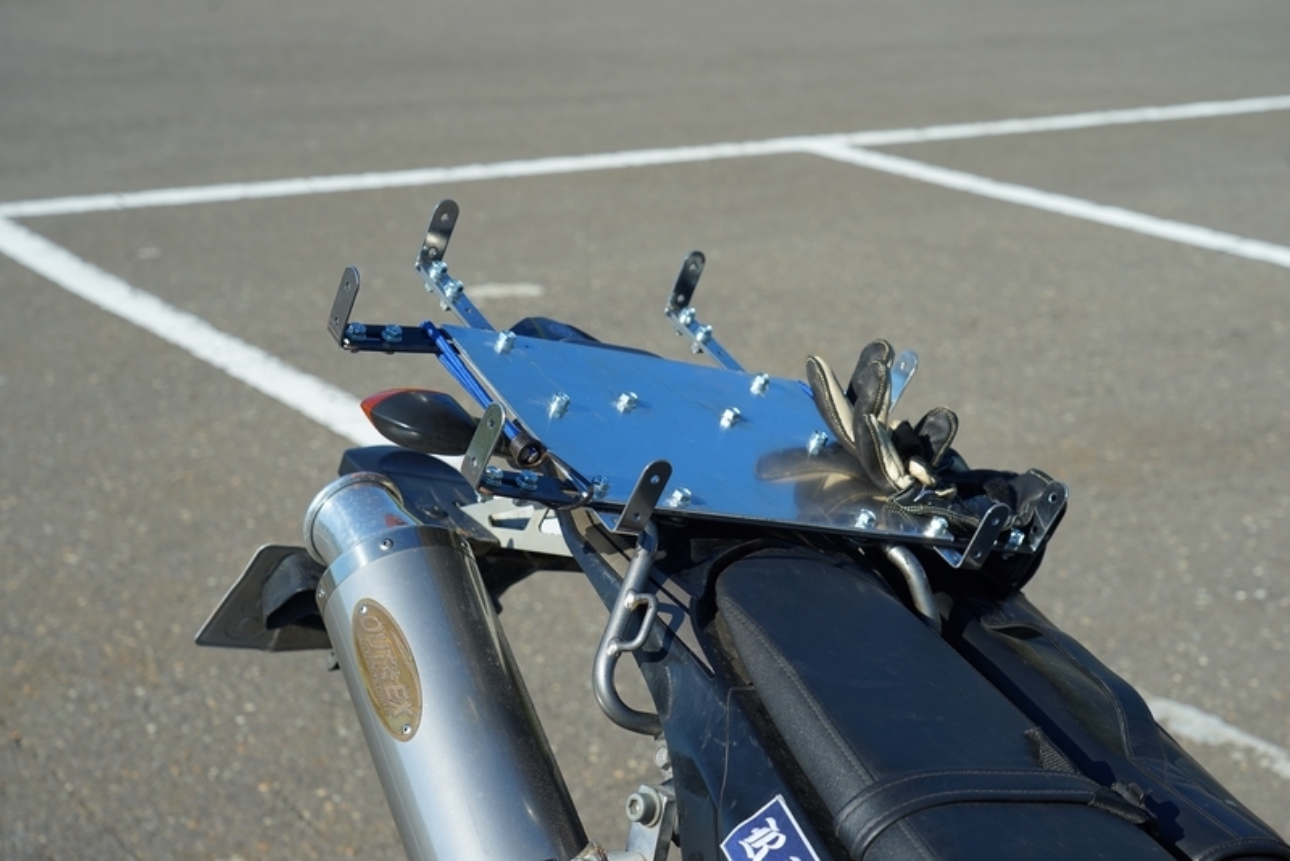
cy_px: 430
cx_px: 645
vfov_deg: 22.3
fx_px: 2187
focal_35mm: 61
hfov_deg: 32.9
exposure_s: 1/250
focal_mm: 61
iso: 100
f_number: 6.7
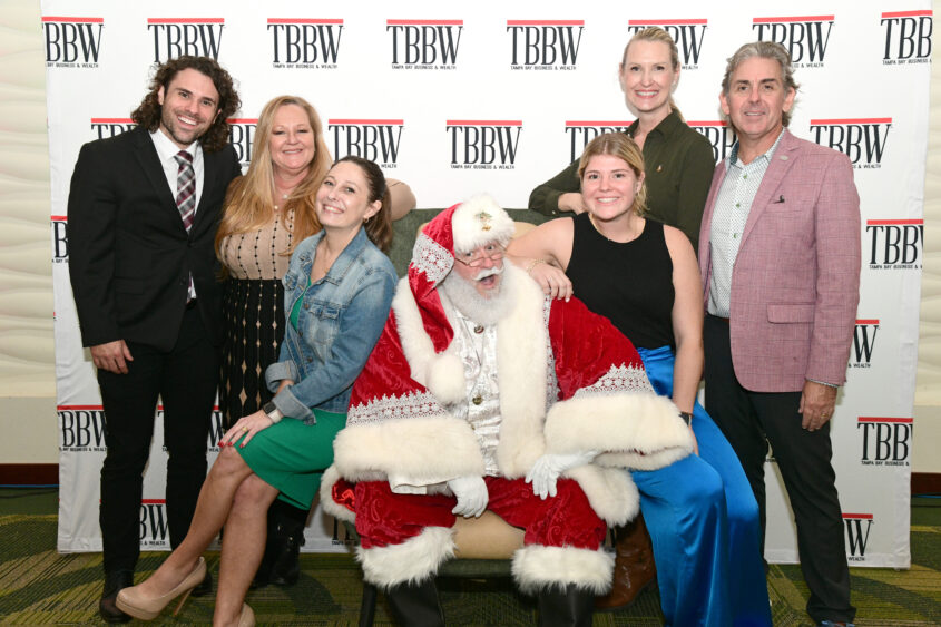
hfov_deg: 50.7
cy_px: 314
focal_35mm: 38
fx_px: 993
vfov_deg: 35.0
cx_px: 470
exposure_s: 1/60
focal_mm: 38
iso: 2500
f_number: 6.3
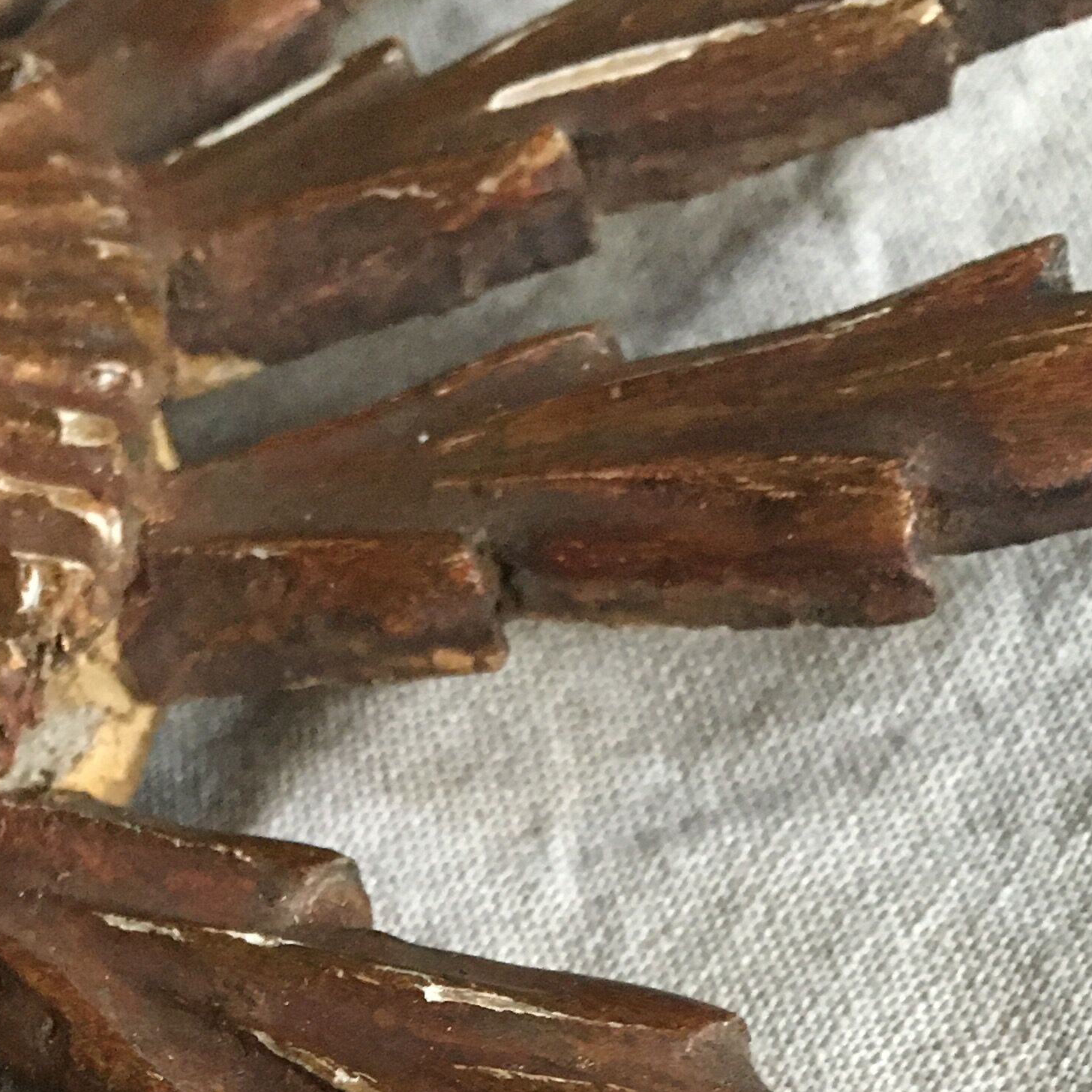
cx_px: 289
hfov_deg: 24.1
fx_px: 2534
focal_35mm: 71
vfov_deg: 22.4
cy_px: 1305
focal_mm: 4.15
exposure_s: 1/17
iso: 250
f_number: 2.2
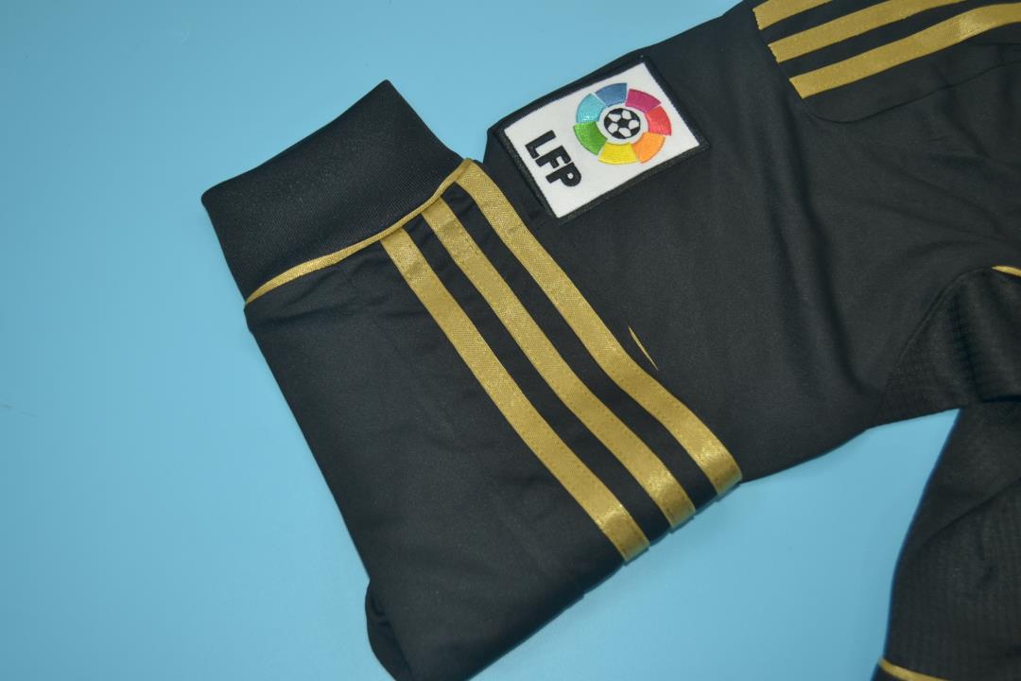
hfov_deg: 49.6
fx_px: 1106
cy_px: 340
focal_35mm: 39
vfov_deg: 34.2
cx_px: 510
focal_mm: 26
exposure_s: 1/200
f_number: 4.2
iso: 200
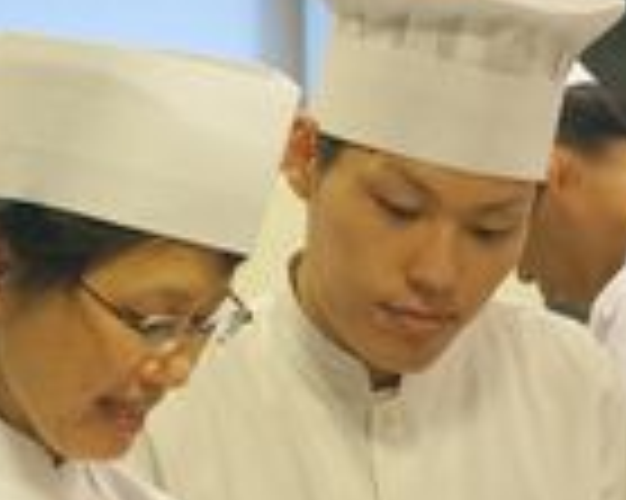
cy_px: 399
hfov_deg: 12.1
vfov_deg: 9.7
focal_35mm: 160
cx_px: 194
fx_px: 2953
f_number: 5
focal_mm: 35
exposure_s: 1/60
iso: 800
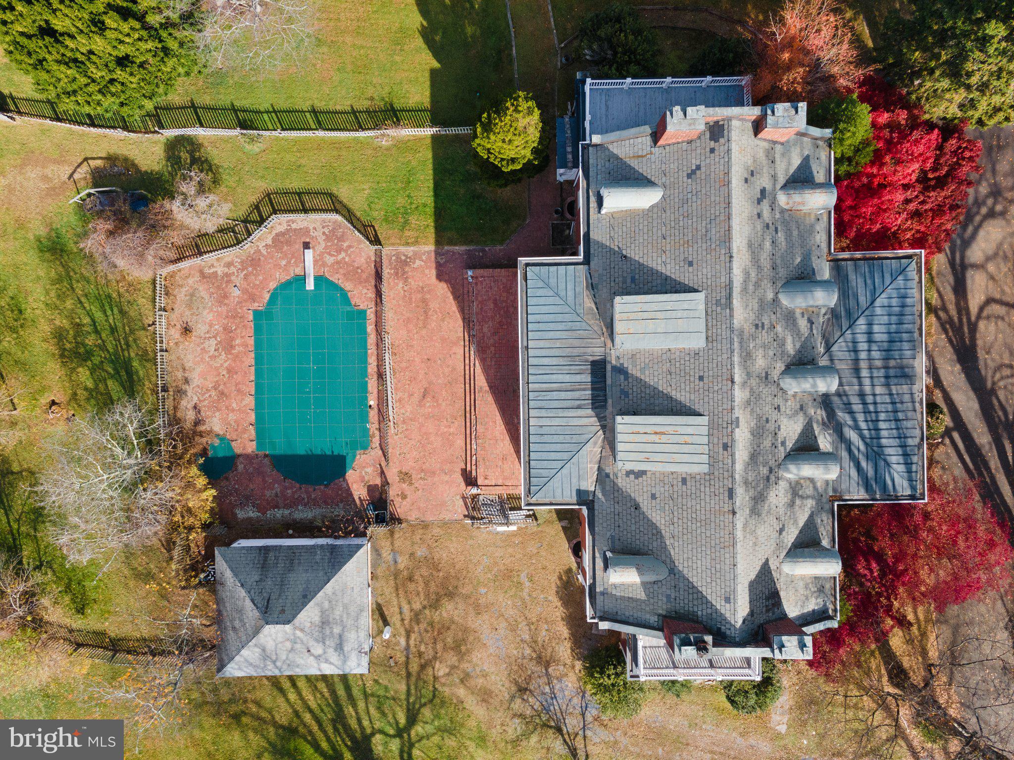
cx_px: 507
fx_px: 703
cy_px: 380
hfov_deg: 71.6
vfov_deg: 56.8
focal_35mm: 24
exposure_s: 1/320
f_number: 2.8
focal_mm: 4.5
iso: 100
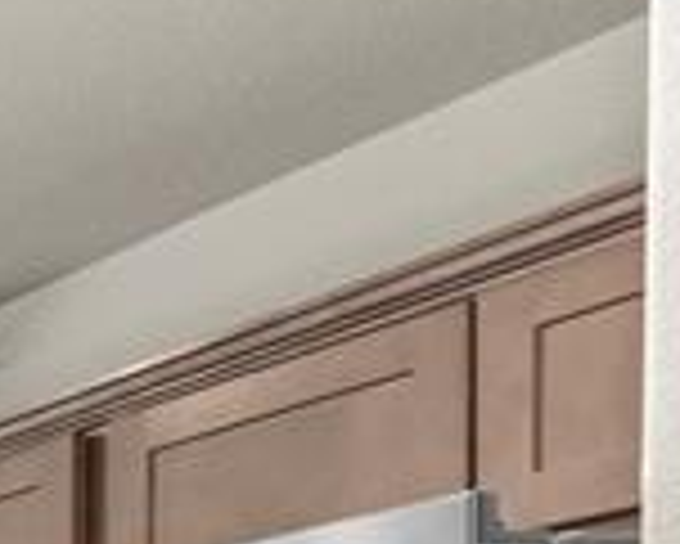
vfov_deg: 15.1
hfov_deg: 11.3
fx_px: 1792
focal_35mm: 89
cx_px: -1387
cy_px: 962
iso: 500
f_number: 8
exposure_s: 1/10
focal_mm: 14
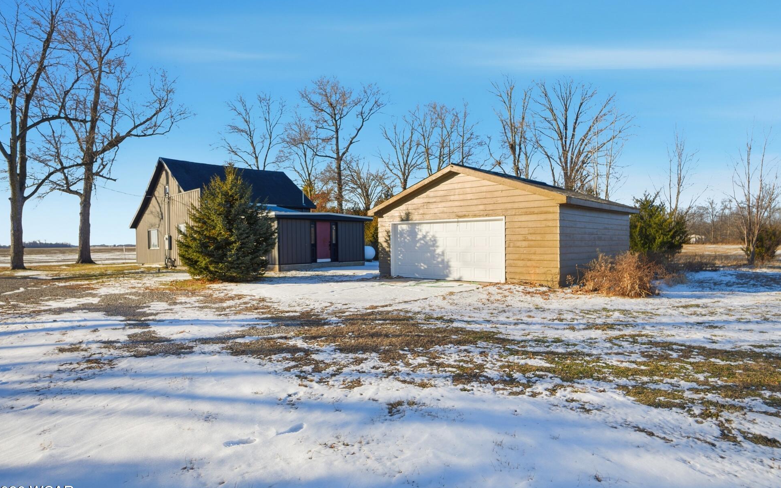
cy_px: 248
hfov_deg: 83.6
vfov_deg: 58.4
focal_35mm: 21
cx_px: 382
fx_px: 437
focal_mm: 13
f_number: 4
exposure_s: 1/4000
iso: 100
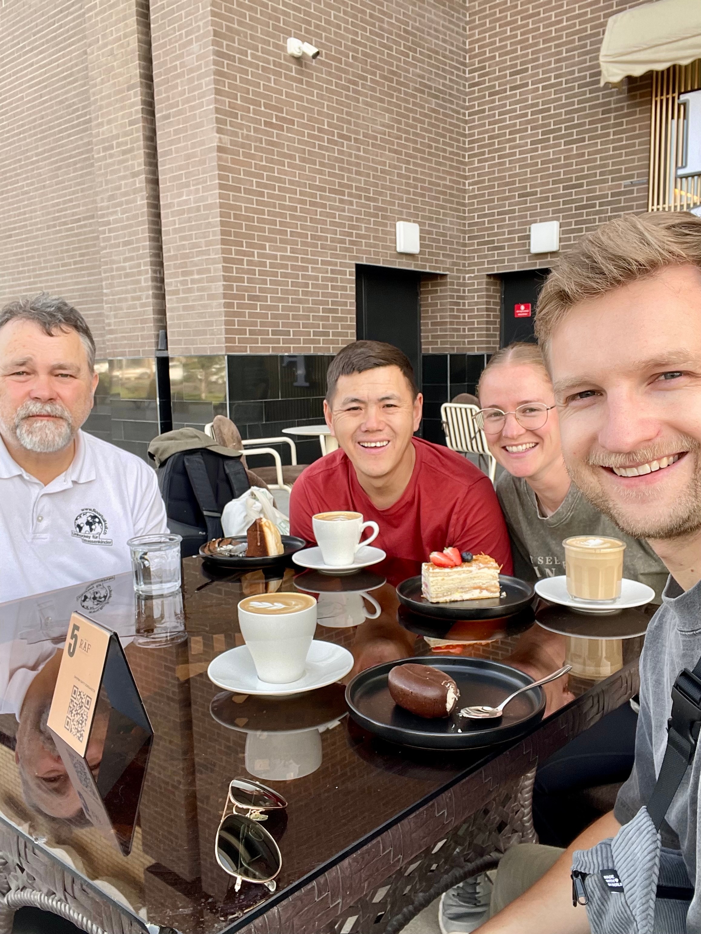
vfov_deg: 60.0
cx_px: 350
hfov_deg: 46.8
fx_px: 810
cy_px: 467
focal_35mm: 30
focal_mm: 2.71
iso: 25
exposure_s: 1/121
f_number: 2.2
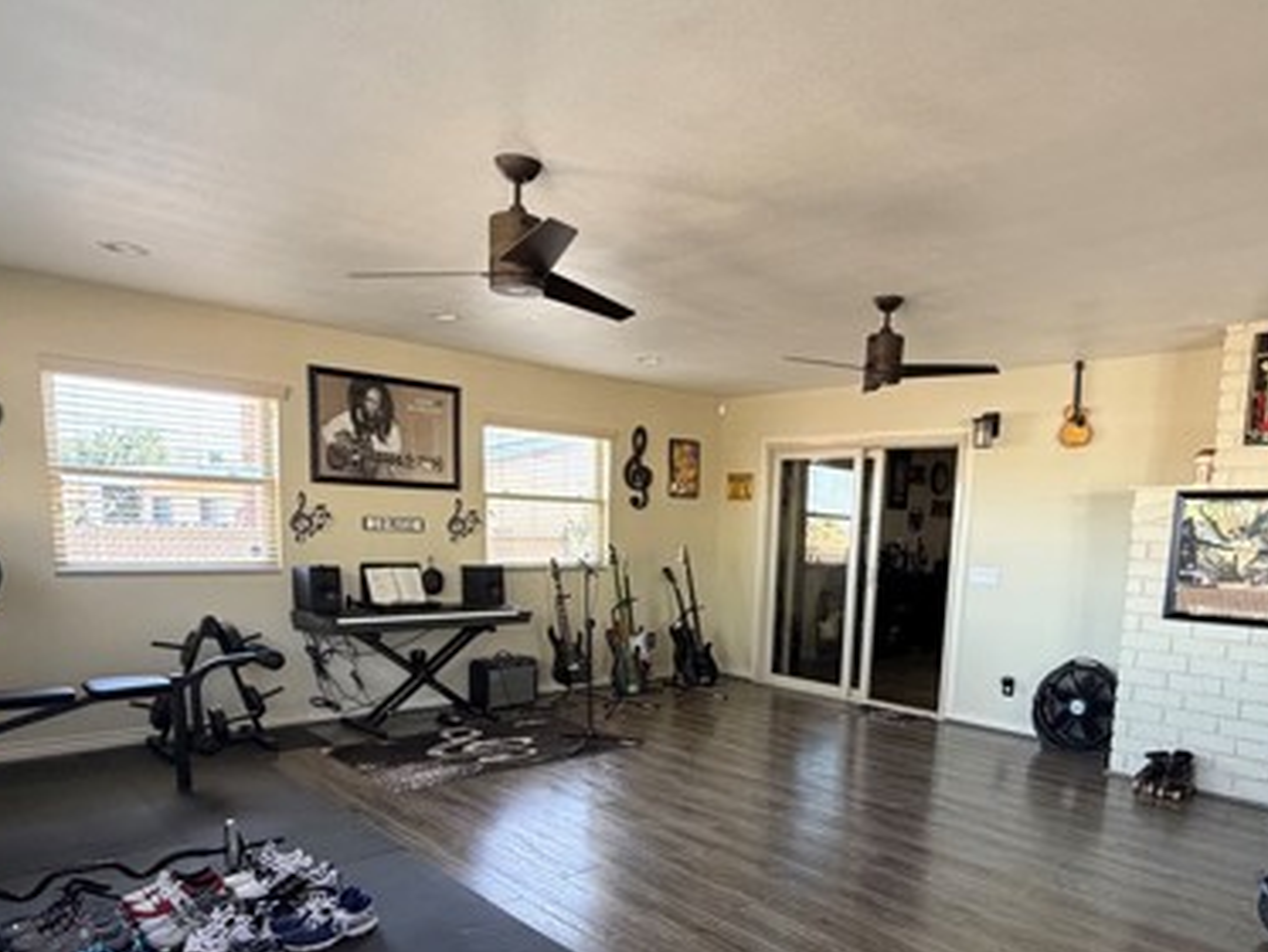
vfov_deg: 55.5
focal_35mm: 24
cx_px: 714
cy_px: 646
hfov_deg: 71.3
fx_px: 879
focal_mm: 2.22
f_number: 2.2
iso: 320
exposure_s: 1/70
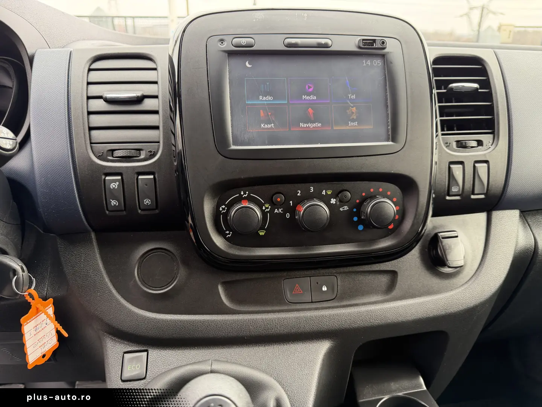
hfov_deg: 71.6
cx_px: 271
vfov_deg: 56.8
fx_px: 376
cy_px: 204
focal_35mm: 24
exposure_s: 1/176
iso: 160
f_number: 1.78
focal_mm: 6.76
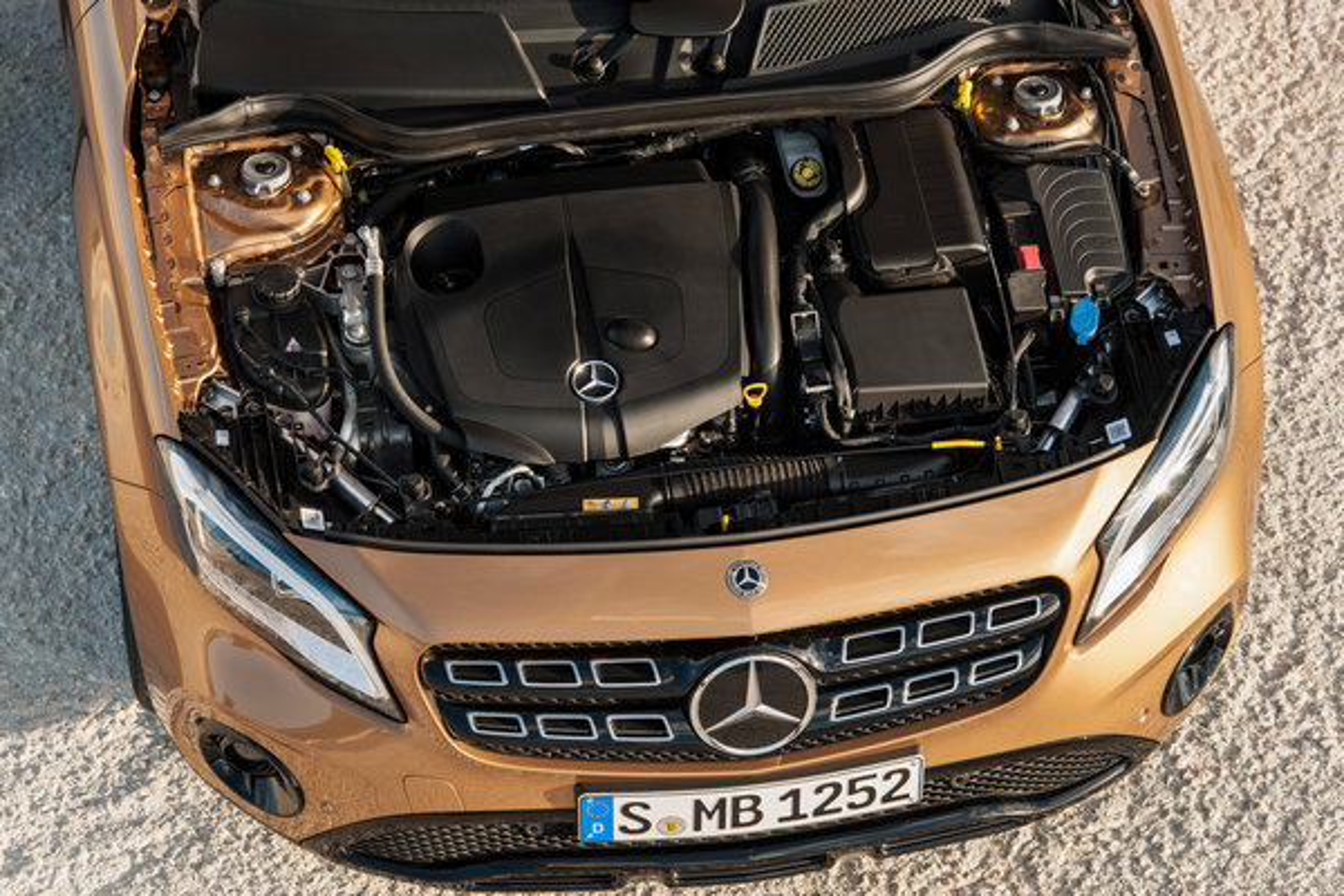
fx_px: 5040
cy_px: 448
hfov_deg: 15.2
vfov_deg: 10.2
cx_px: 672
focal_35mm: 135
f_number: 5.6
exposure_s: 1/160
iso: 100
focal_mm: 135
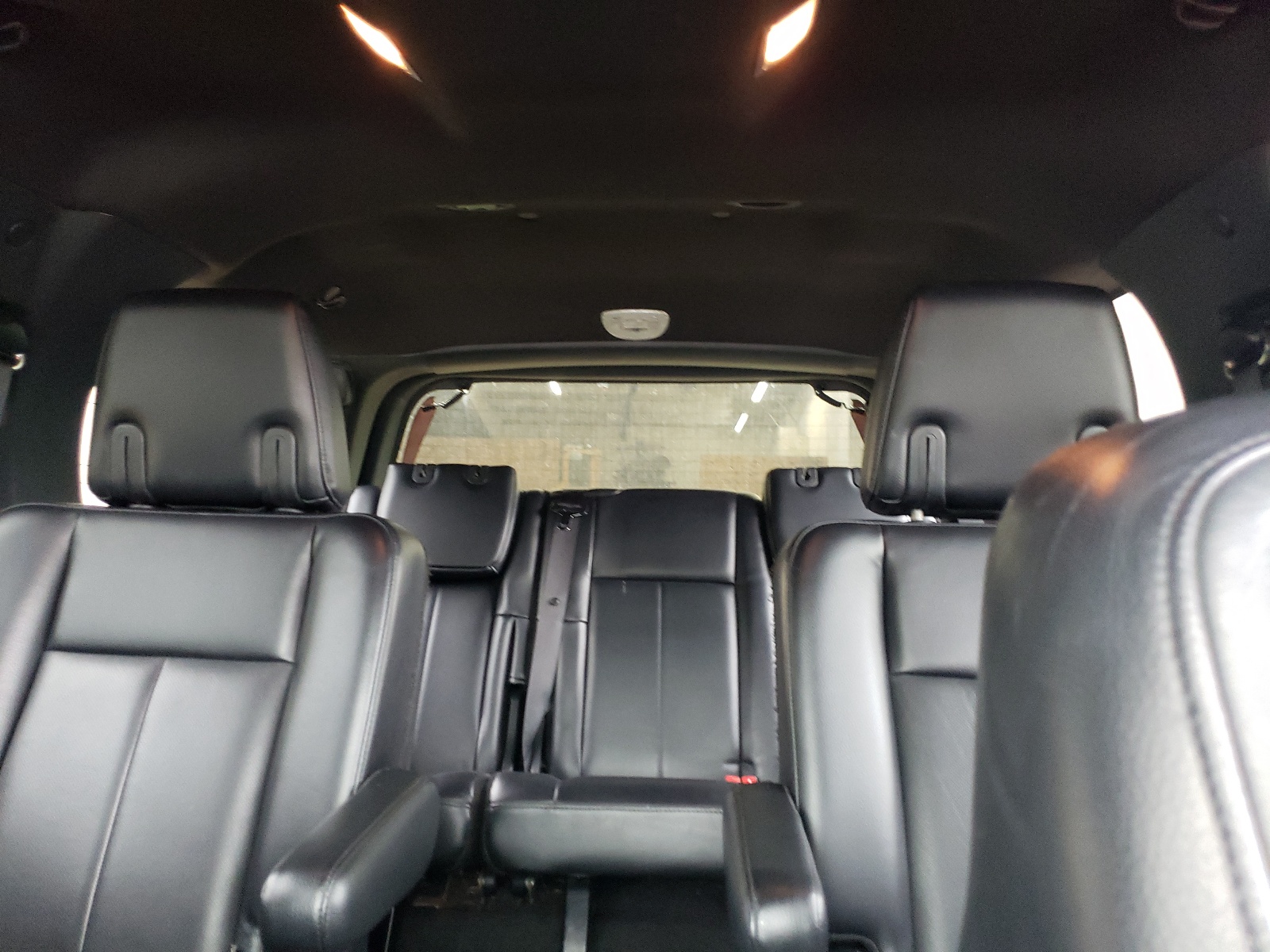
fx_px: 954
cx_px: 635
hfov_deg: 67.3
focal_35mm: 26
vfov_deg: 53.1
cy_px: 476
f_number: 1.5
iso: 402
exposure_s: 1/30
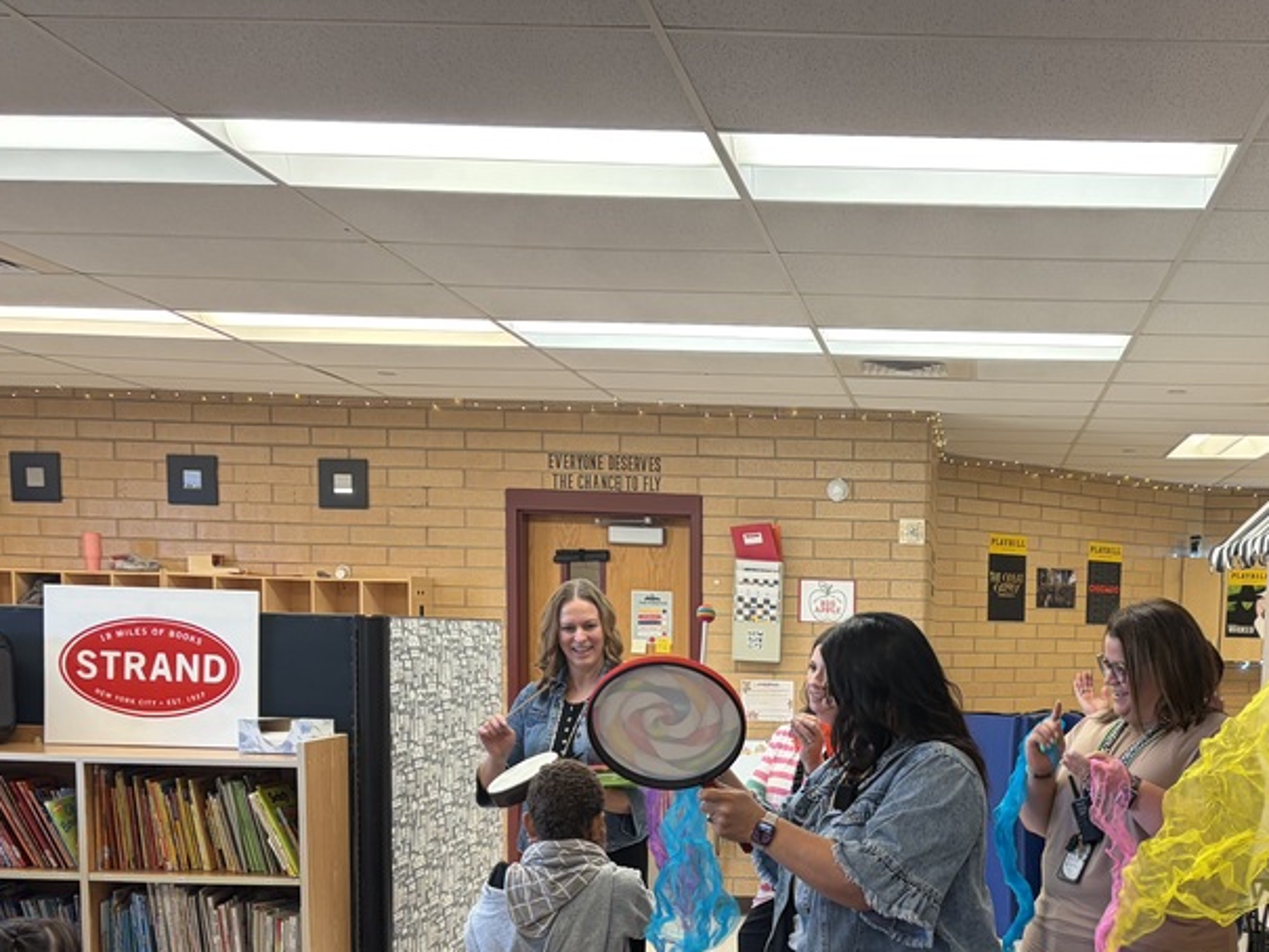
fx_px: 1613
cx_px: 948
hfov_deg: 41.7
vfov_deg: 31.8
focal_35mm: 44
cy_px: 797
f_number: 1.6
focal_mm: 5.96
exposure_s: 1/60
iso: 80
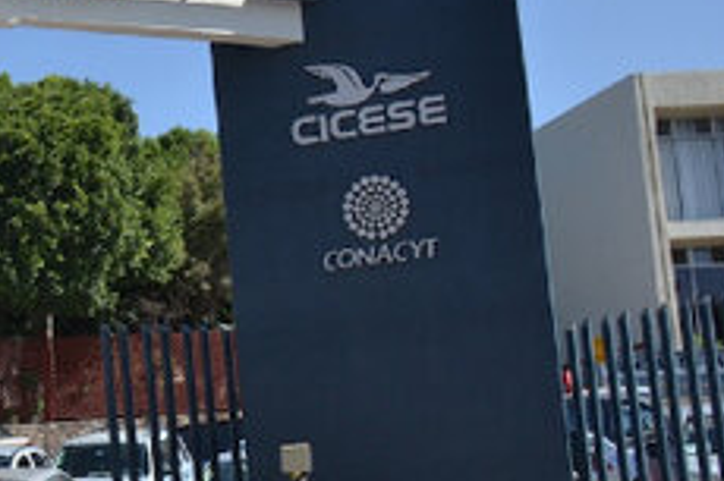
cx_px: -214
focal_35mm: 104
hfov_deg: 18.3
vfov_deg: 13.1
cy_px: 300
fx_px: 2098
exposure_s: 1/800
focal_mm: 25
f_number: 5.6
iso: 160
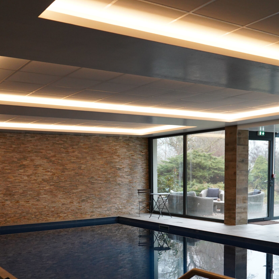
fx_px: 383
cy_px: 211
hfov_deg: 40.0
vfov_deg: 38.9
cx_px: 136
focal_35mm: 42
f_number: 4
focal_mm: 32
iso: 2500
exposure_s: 1/160
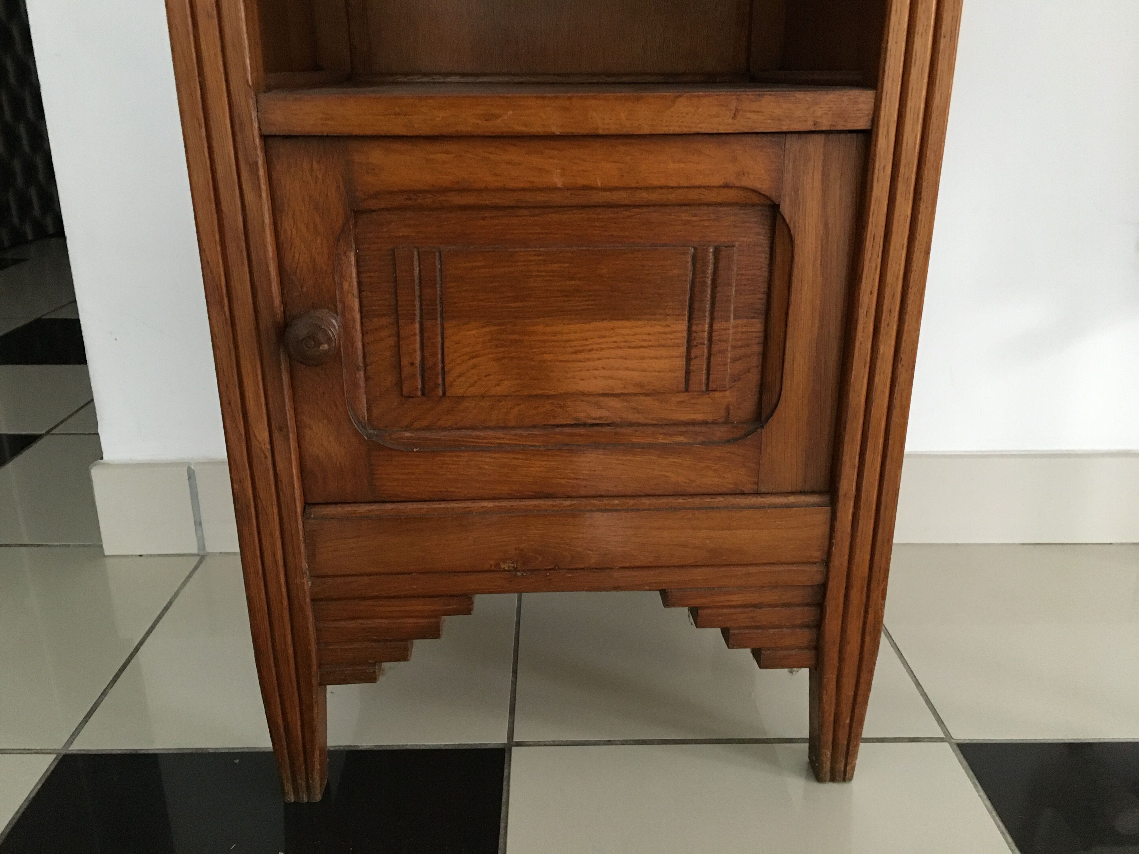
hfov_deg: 61.7
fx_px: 954
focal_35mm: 29
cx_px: 570
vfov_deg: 48.2
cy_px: 427
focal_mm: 4.15
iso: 200
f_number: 2.2
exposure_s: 1/25
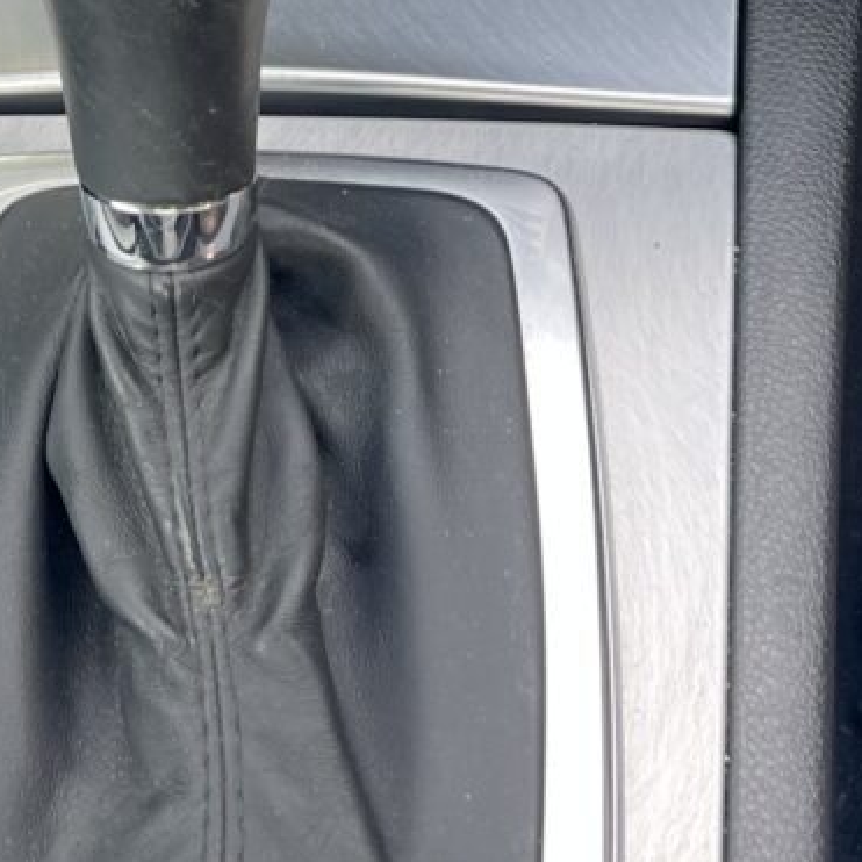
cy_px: -145
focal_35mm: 93
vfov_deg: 17.9
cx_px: 128
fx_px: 2620
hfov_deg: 18.4
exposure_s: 1/121
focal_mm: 5.7
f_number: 1.5
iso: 64
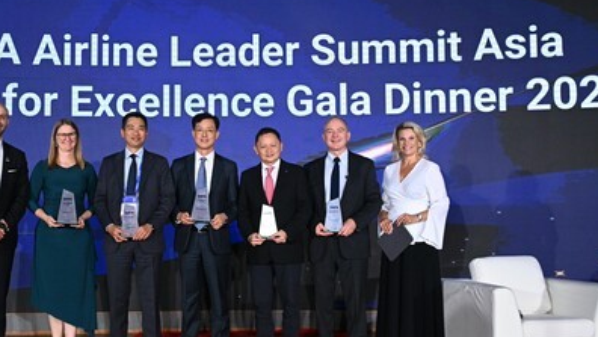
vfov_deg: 22.2
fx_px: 856
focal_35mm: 54
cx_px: 227
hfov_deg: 38.3
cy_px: 184
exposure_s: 1/200
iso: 3200
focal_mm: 34
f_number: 5.6
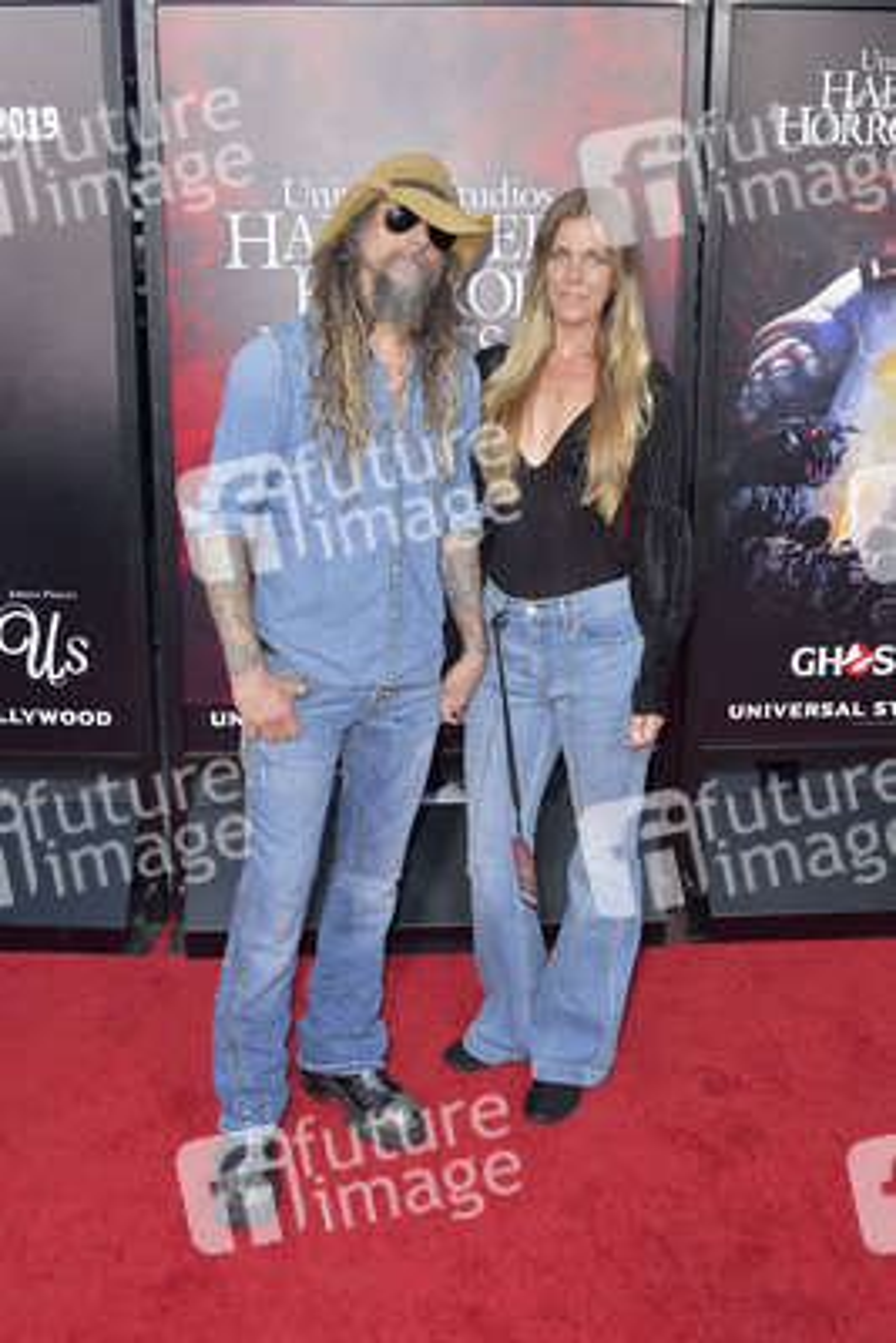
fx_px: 1268
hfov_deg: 38.9
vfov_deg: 55.8
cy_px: 672
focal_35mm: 34
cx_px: 448
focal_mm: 34
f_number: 7.1
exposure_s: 1/250
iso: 320
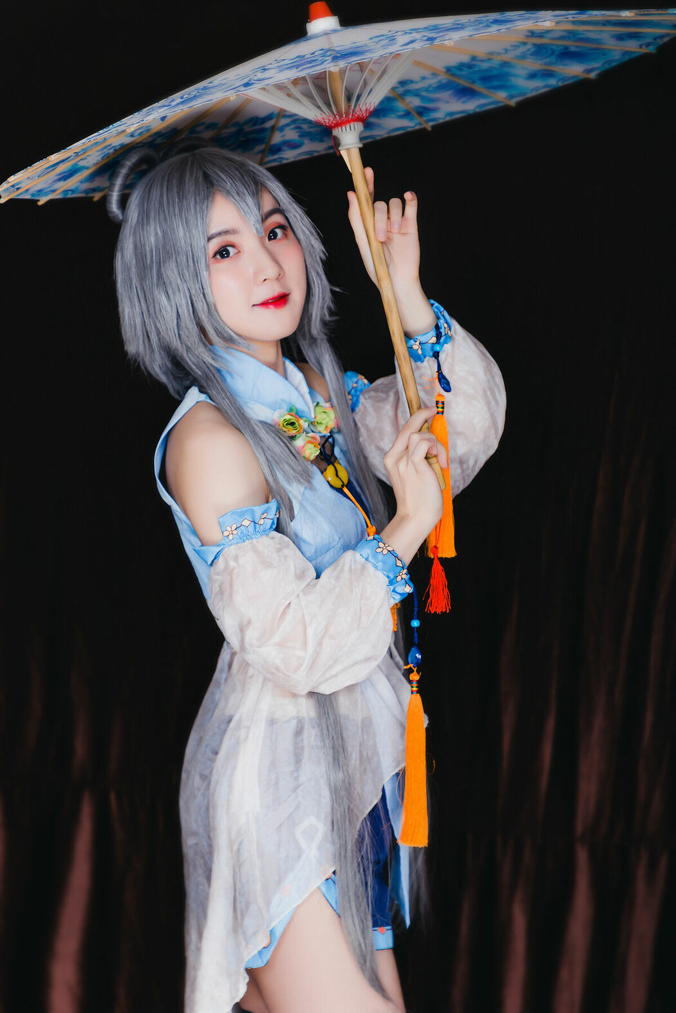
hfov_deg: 14.7
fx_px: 2619
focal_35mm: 93
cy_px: 506
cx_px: 338
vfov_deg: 21.9
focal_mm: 93
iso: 100
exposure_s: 1/160
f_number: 4
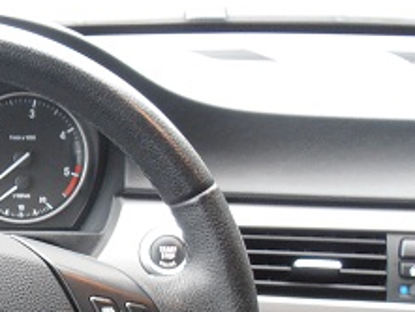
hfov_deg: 25.2
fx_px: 840
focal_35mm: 70
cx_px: -75
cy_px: 281
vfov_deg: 20.6
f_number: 3
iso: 125
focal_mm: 4.2
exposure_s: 1/6
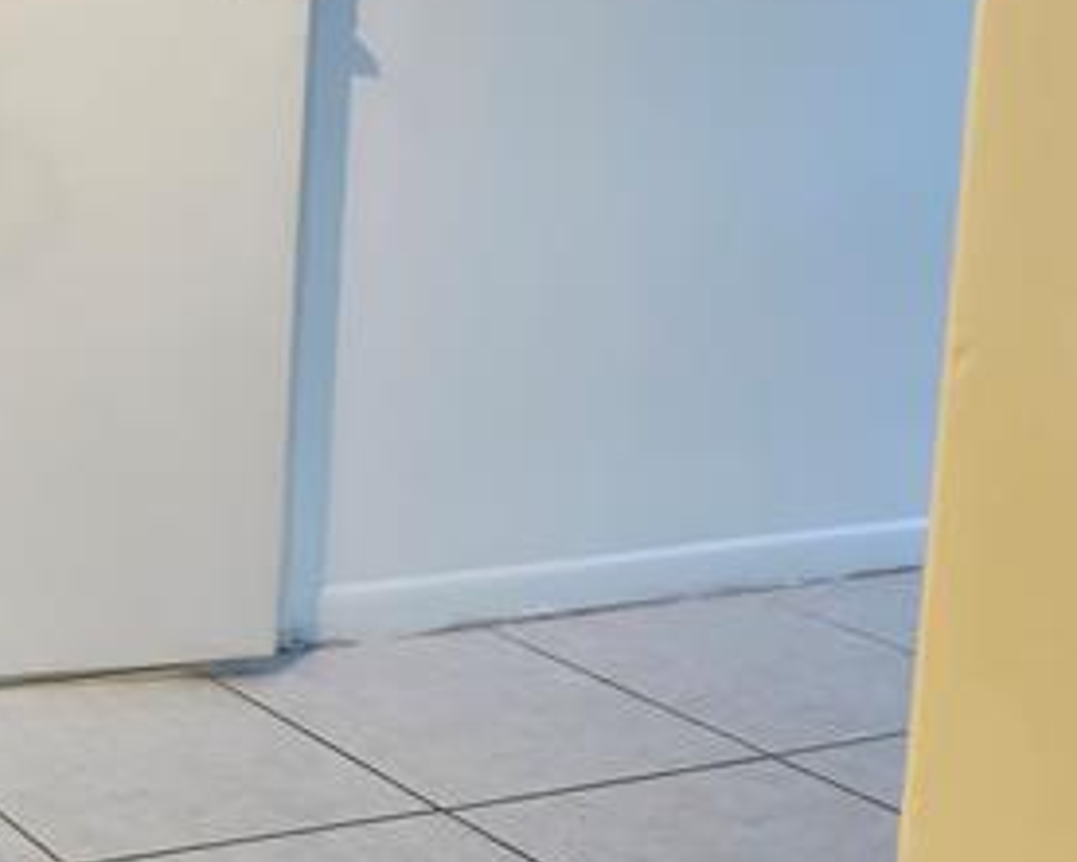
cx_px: -351
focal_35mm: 65
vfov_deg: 23.2
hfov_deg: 25.0
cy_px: 176
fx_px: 2073
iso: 200
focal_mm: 5.54
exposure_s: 1/120
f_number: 1.8
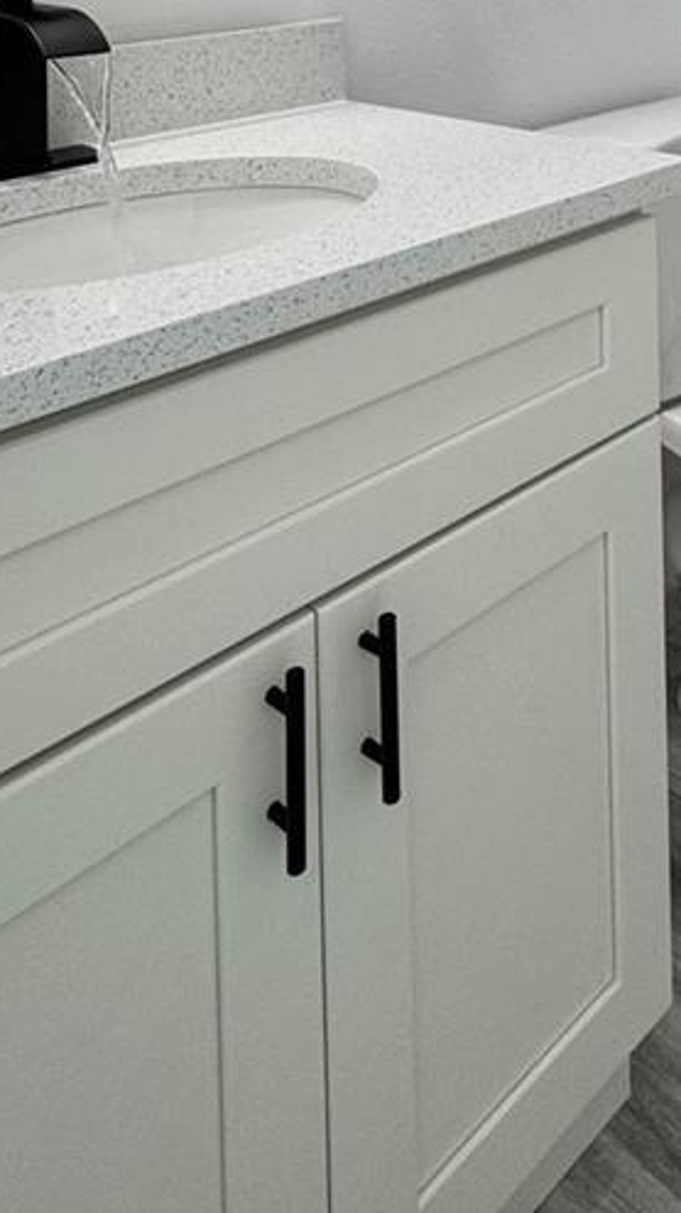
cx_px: 637
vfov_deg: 42.6
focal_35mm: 37
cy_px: -115
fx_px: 1189
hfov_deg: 30.3
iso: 100
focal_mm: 2.22
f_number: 2.2
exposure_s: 1/120
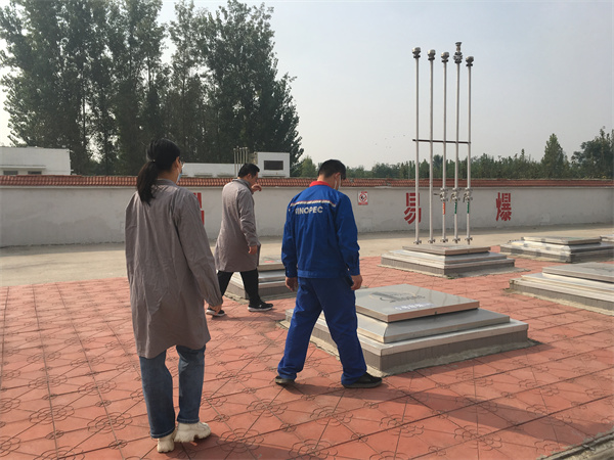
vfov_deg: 48.2
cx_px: 307
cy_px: 230
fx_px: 514
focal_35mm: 29
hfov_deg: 61.7
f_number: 2.2
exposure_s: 1/2747
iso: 25
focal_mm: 4.15
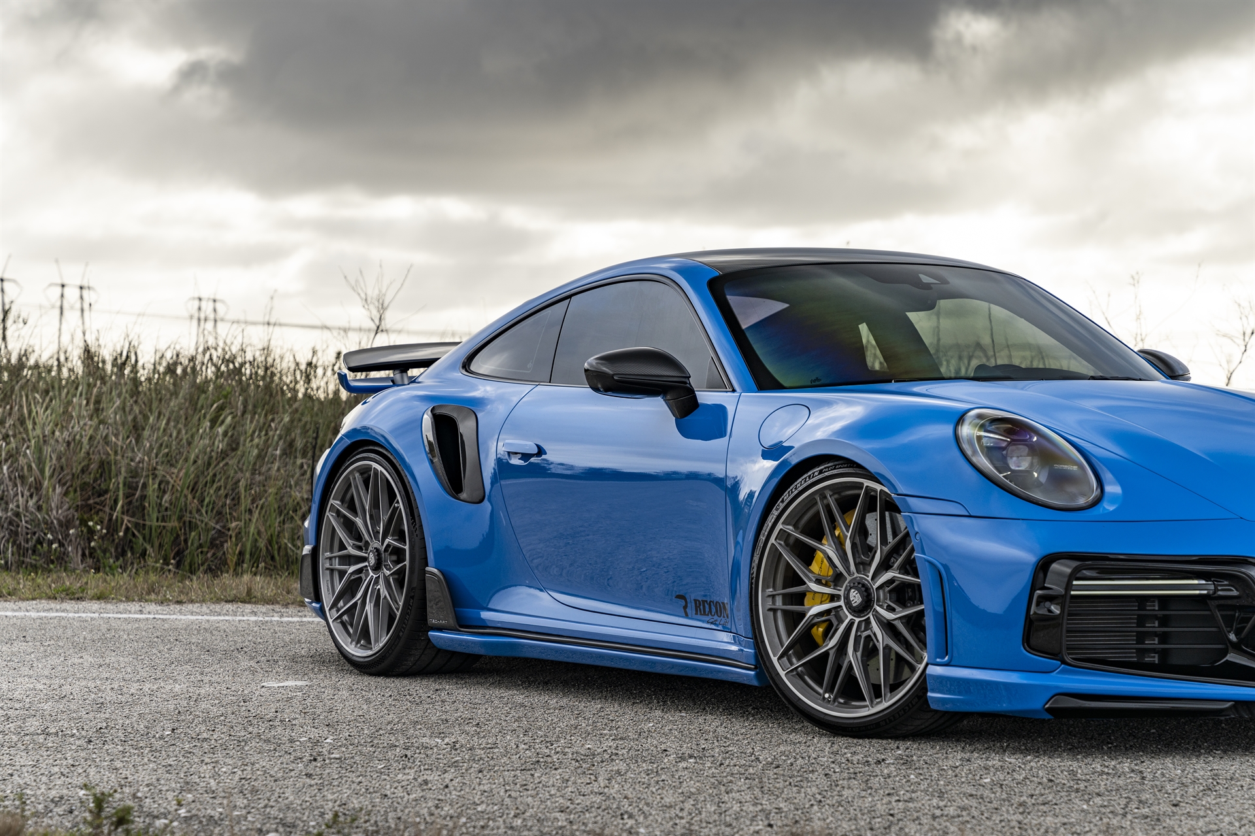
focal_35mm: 70
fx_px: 2440
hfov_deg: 28.8
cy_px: 418
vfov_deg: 19.5
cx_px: 628
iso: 125
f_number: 4.5
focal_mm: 70
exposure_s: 1/160
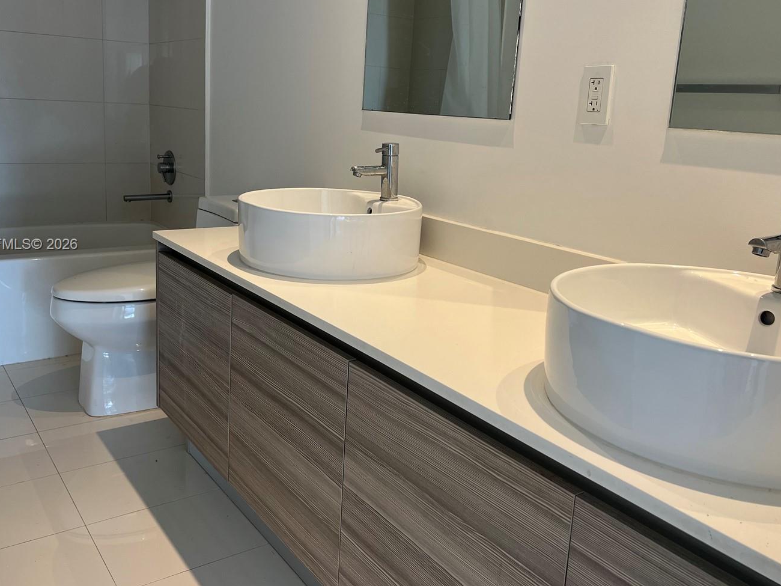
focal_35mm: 32
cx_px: 371
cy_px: 245
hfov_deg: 56.8
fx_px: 722
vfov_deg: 44.0
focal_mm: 5.7
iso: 64
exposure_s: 1/120
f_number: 1.5
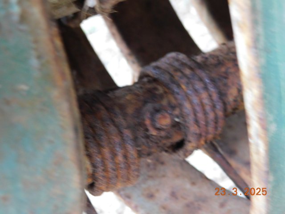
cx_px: 142
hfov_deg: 24.4
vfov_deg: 18.4
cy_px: 107
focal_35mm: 80
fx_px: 659
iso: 400
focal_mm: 14.2
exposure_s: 1/8
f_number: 4.4
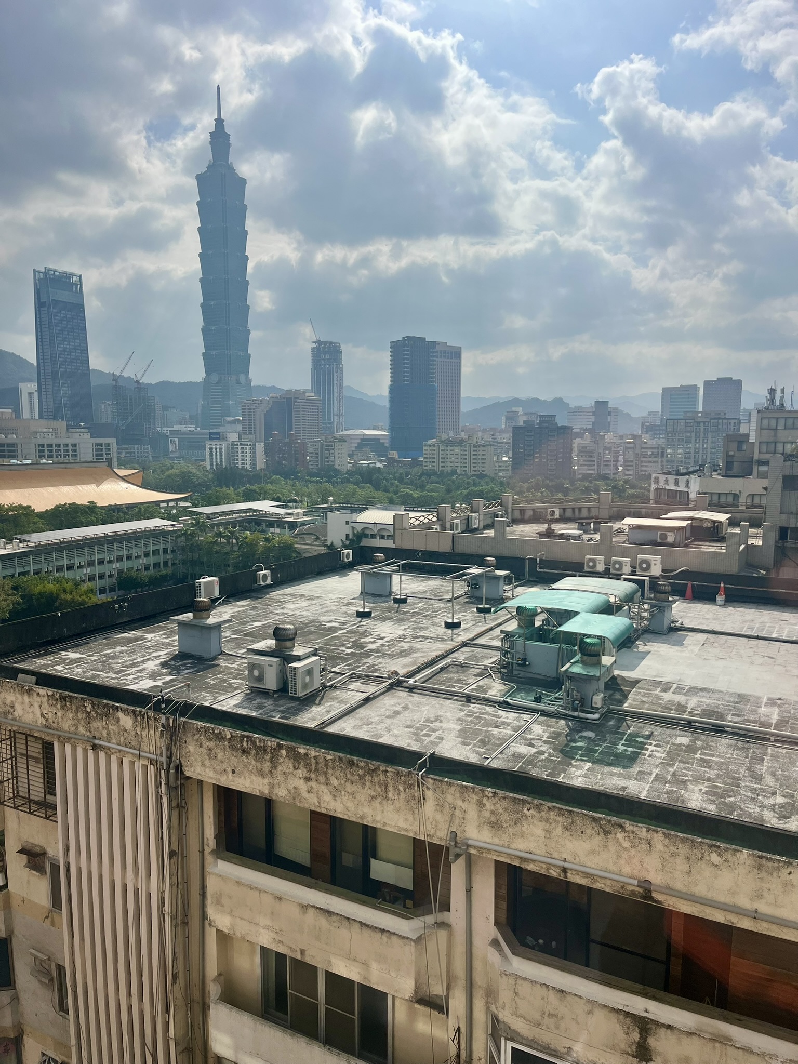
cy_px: 532
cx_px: 399
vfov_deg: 67.3
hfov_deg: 53.1
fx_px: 799
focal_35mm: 26
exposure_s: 1/9091
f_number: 1.6
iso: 50
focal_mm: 5.1
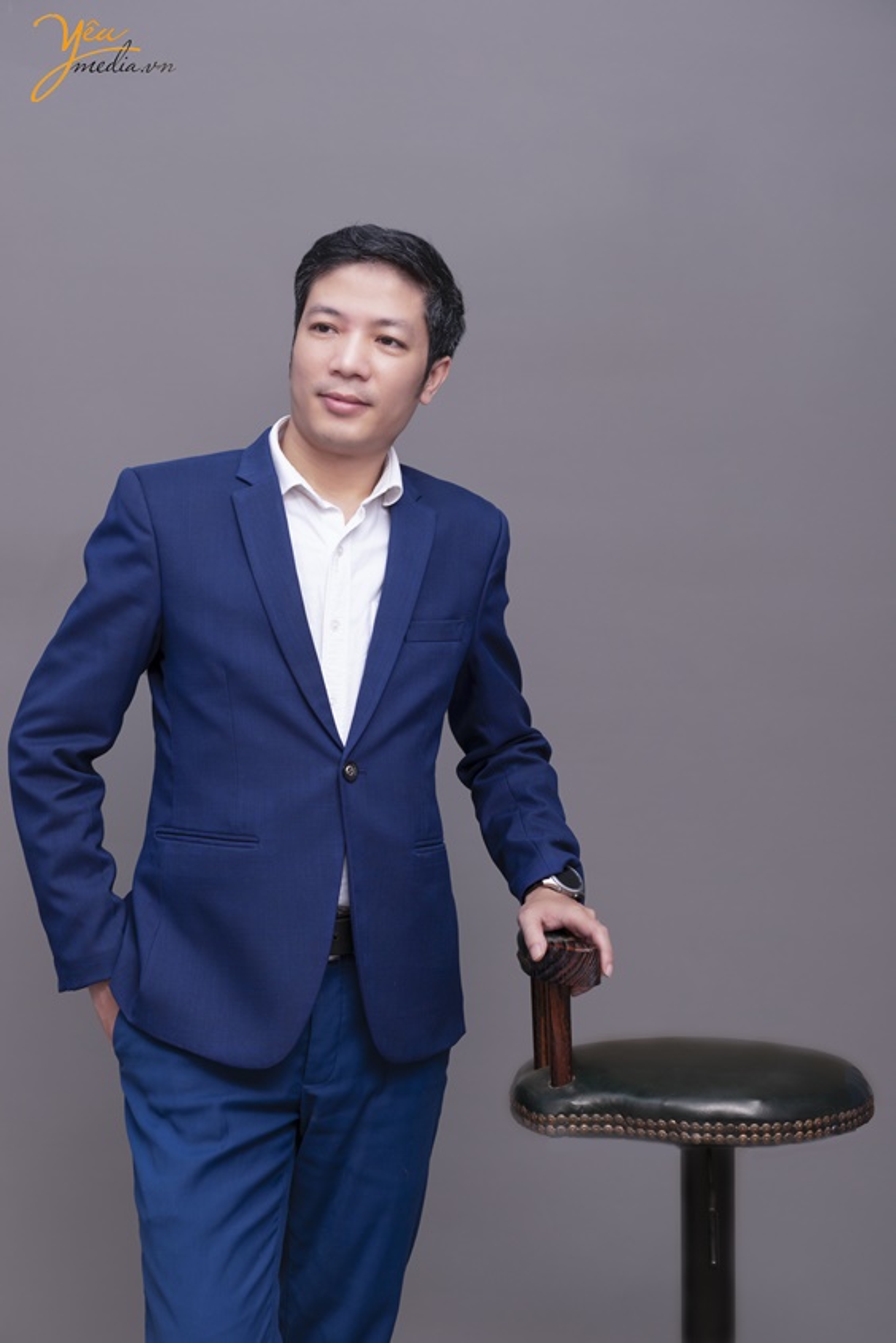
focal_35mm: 62
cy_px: 672
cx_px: 448
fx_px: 2313
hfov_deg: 21.9
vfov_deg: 32.4
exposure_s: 1/160
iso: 250
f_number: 5.6
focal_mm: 62
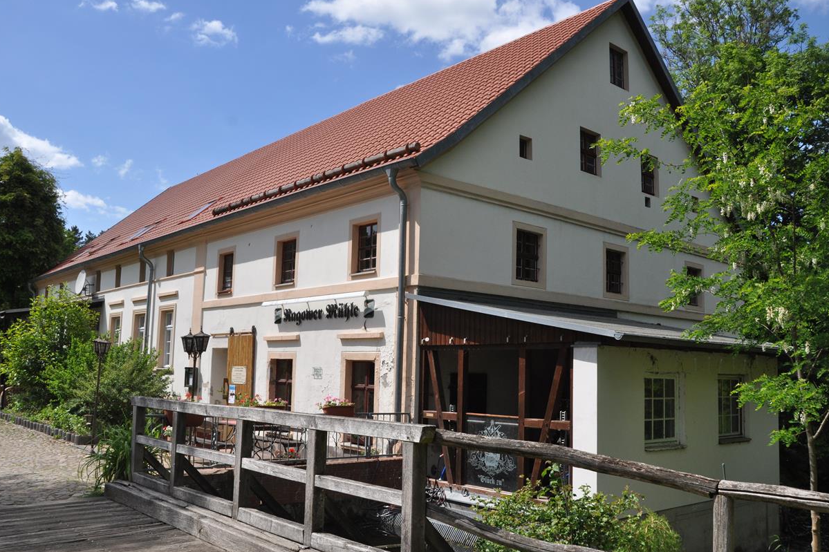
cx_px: 421
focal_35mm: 32
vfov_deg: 41.1
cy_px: 287
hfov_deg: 58.7
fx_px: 737
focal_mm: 20
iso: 400
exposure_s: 1/640
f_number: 13
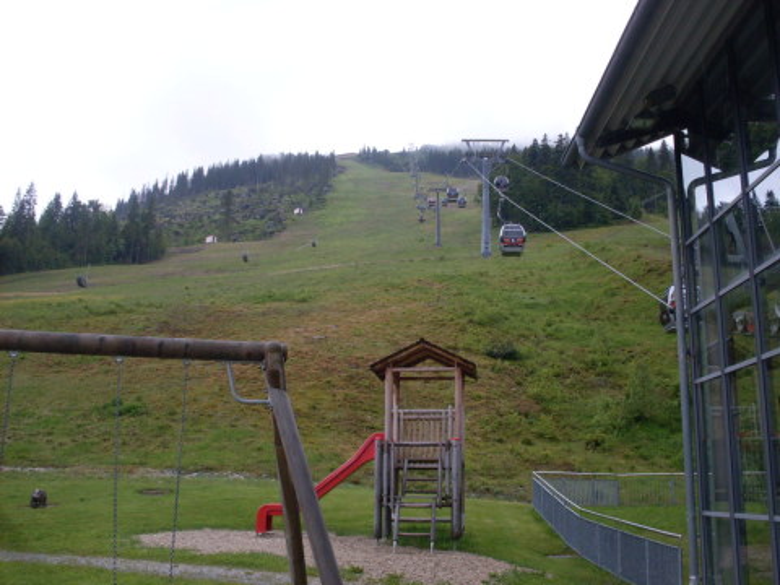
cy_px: 292
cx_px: 390
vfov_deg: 37.7
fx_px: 856
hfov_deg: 49.0
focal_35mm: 38
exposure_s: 1/125
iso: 80
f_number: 8.4
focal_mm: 6.3
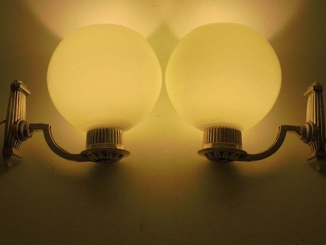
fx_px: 414
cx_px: 164
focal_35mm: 44
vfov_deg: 32.9
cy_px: 121
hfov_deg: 42.9
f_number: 4.5
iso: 100
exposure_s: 1/320
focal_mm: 7.8
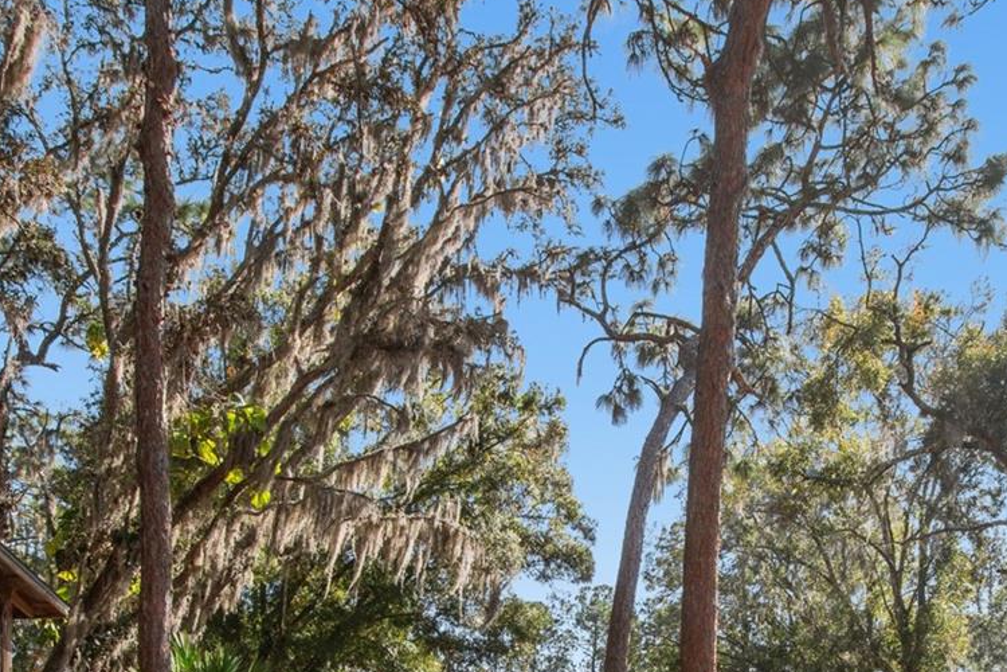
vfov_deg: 36.3
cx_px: 592
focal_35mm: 32
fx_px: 895
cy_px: 696
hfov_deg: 58.4
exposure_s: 1/125
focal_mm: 10
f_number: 7.1
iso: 100
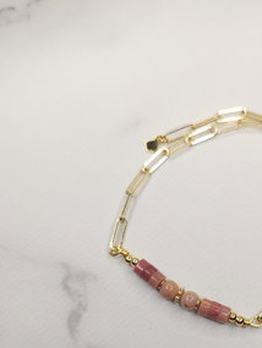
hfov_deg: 32.5
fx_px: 434
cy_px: 274
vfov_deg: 42.1
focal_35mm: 43
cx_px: 217
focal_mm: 5.4
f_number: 1.8
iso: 50
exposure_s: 1/30
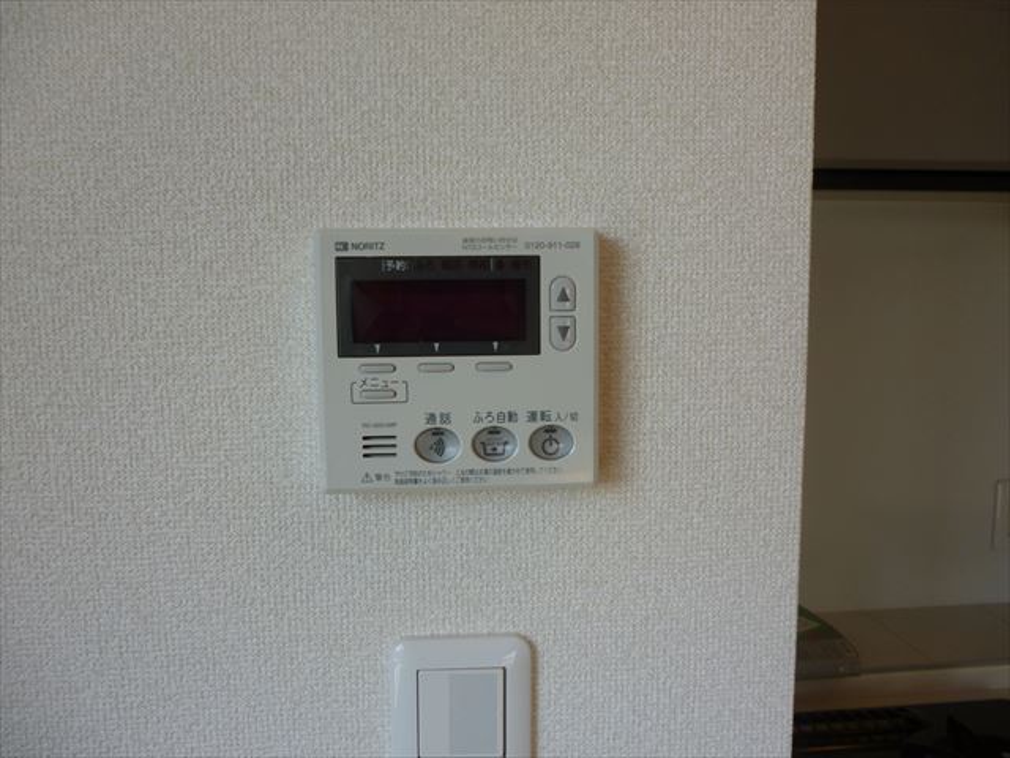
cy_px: 379
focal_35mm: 28
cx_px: 505
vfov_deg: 49.7
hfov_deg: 63.4
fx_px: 817
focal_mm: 5
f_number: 3.1
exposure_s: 1/160
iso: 100
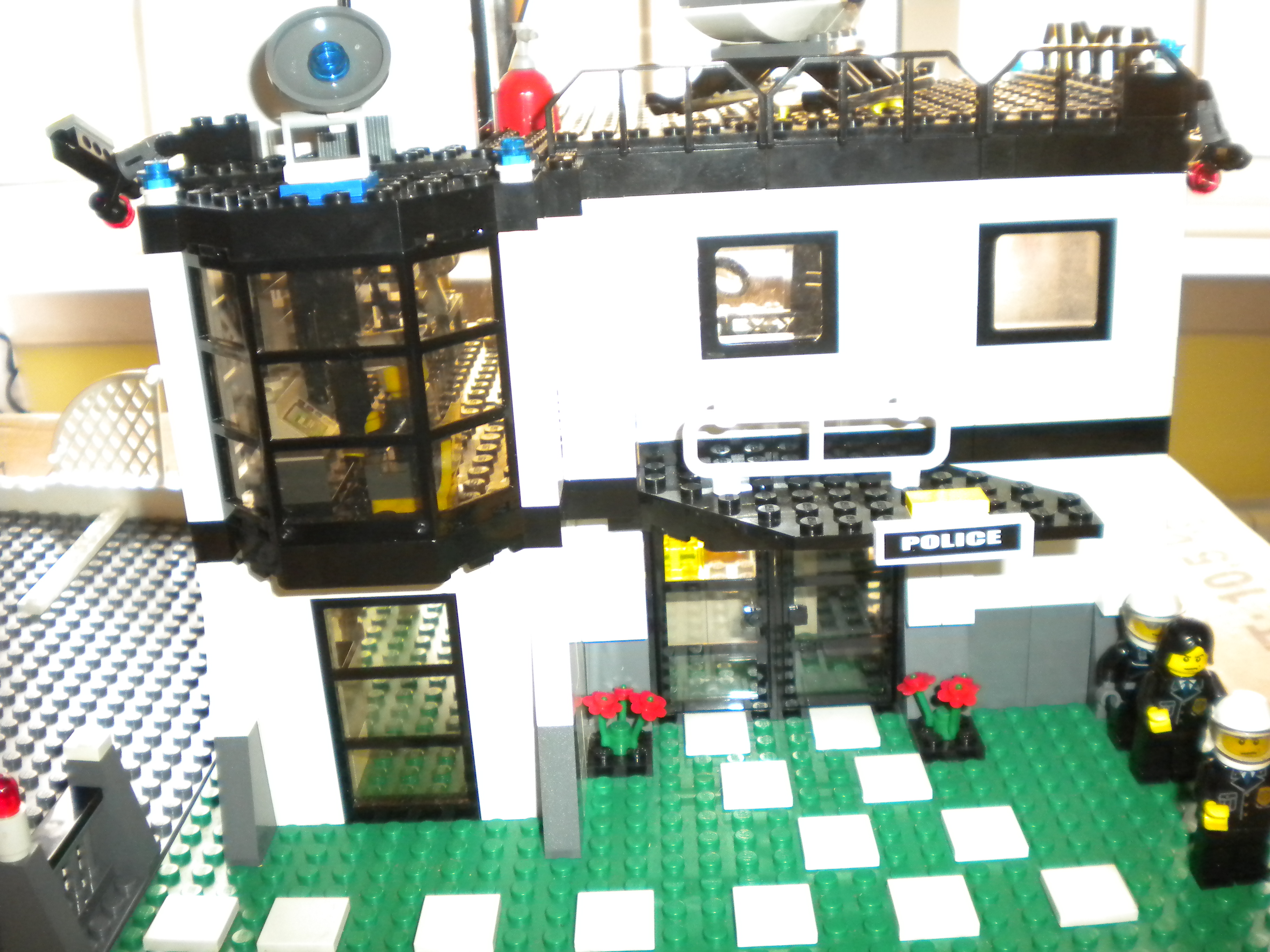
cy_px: 476
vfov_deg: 40.7
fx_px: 1284
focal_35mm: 35
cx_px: 635
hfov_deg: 52.6
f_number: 3.1
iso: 400
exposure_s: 1/30
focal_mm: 6.3
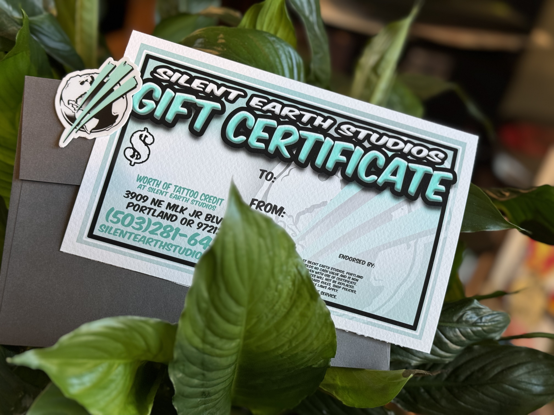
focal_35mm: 48
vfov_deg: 30.3
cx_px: 277
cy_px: 208
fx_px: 768
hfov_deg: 39.7
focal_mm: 6.86
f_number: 1.78
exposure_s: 1/60
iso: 100
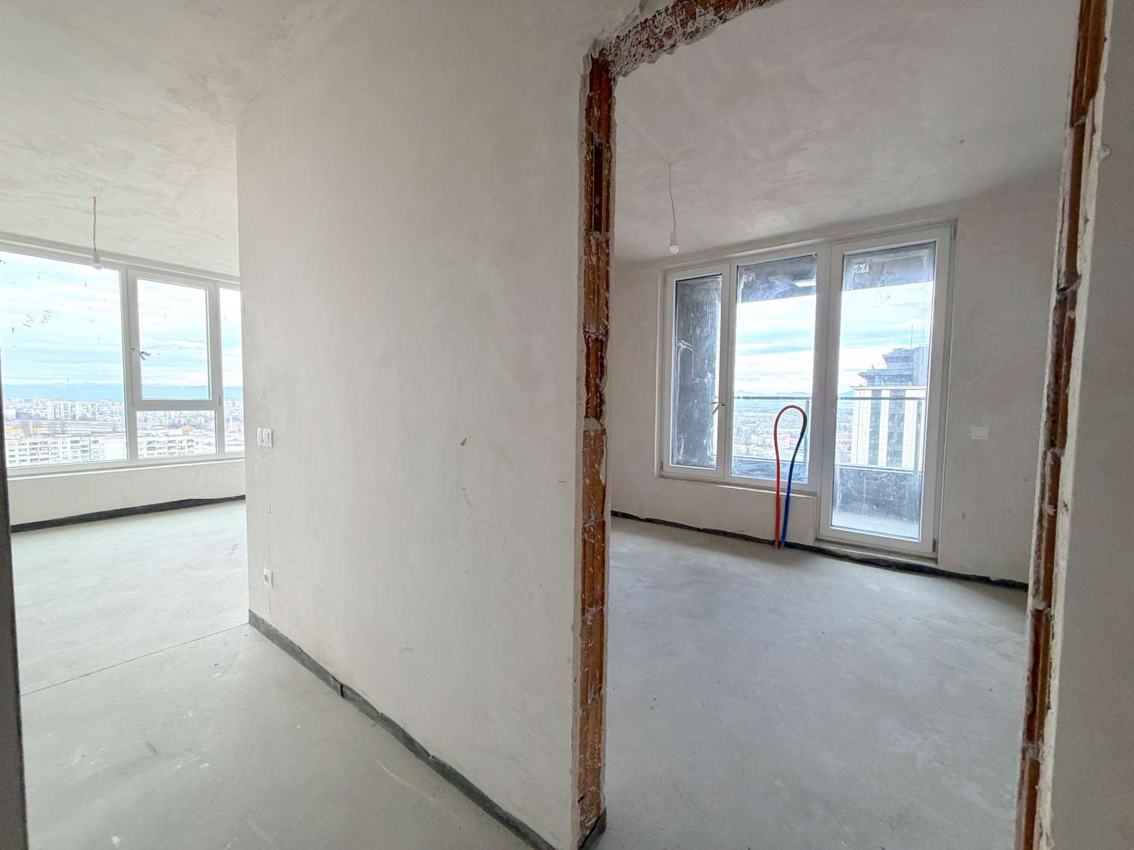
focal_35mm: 14
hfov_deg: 102.1
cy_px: 425
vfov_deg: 85.7
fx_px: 459
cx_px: 567
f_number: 2.2
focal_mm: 2.22
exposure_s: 1/121
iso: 200
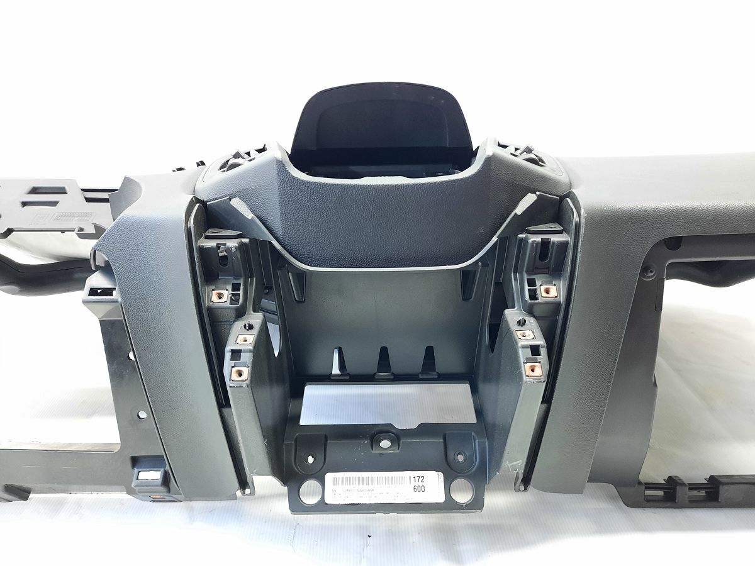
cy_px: 283
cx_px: 378
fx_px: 545
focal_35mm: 25
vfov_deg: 54.9
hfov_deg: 69.4
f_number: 2
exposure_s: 1/33
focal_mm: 4.6
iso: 320
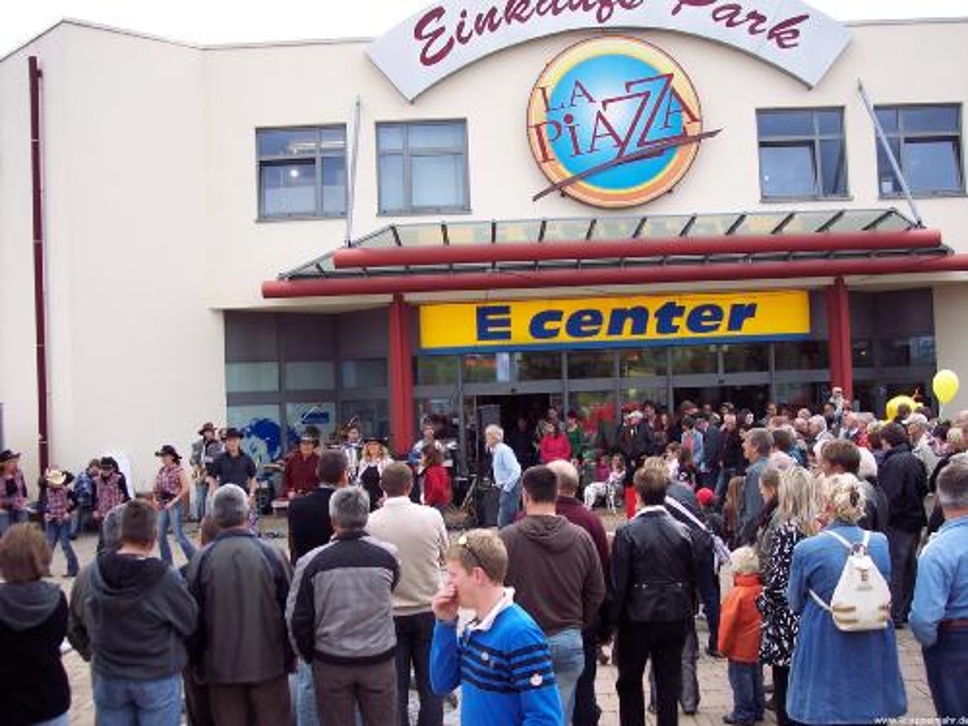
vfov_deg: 36.8
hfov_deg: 47.9
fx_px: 1091
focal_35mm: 39
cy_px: 363
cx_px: 484
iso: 100
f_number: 3.4
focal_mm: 8
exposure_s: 1/250
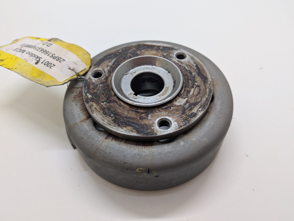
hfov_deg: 71.5
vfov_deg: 56.9
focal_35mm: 24
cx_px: 147
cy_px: 110
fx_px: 204
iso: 183
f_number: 1.68
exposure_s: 1/113
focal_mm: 6.9
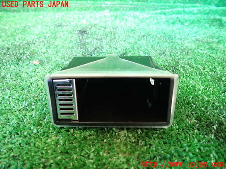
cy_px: 84
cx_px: 113
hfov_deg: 69.4
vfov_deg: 54.9
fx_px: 163
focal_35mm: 25
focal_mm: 4.5
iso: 400
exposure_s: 1/30
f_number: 2
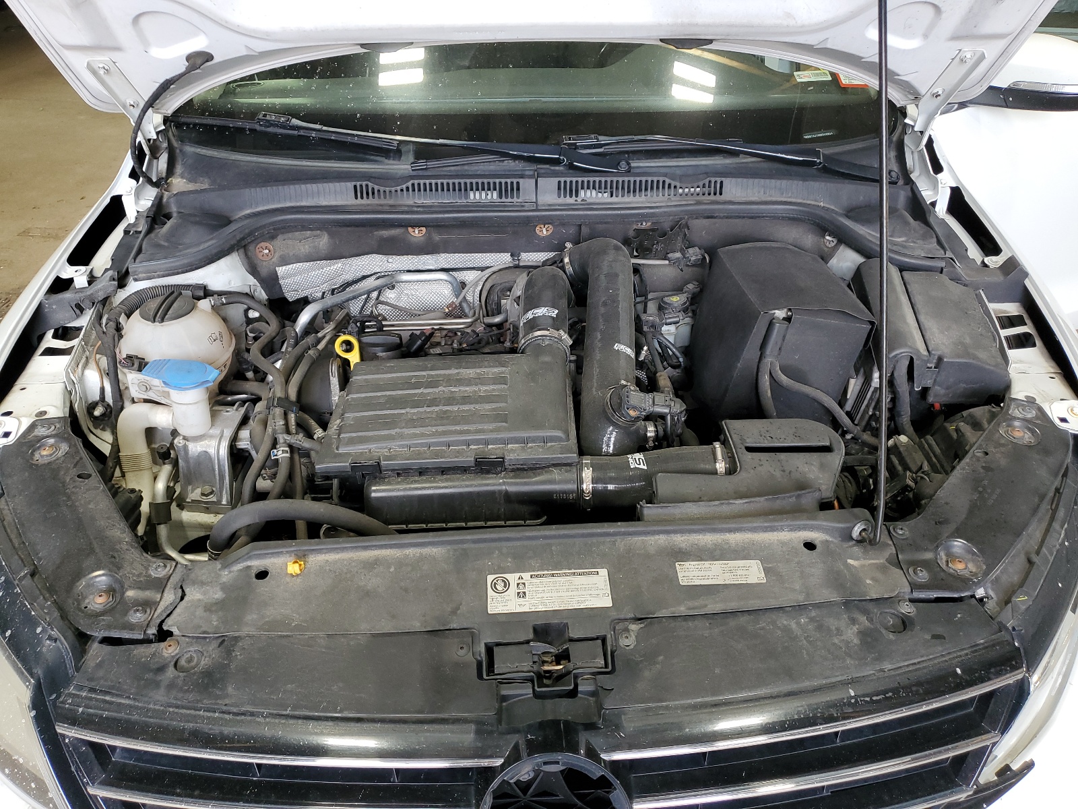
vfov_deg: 53.1
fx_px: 810
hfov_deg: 67.3
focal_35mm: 26
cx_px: 539
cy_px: 404
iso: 62
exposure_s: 1/120
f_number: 1.5
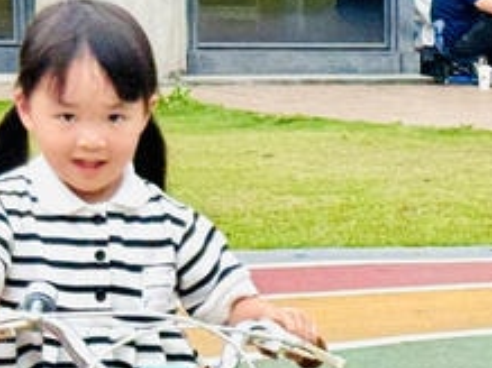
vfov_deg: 5.6
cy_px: 601
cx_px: 562
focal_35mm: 263
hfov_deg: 7.5
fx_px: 3736
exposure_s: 1/1681
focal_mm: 6.86
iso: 64
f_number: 1.78
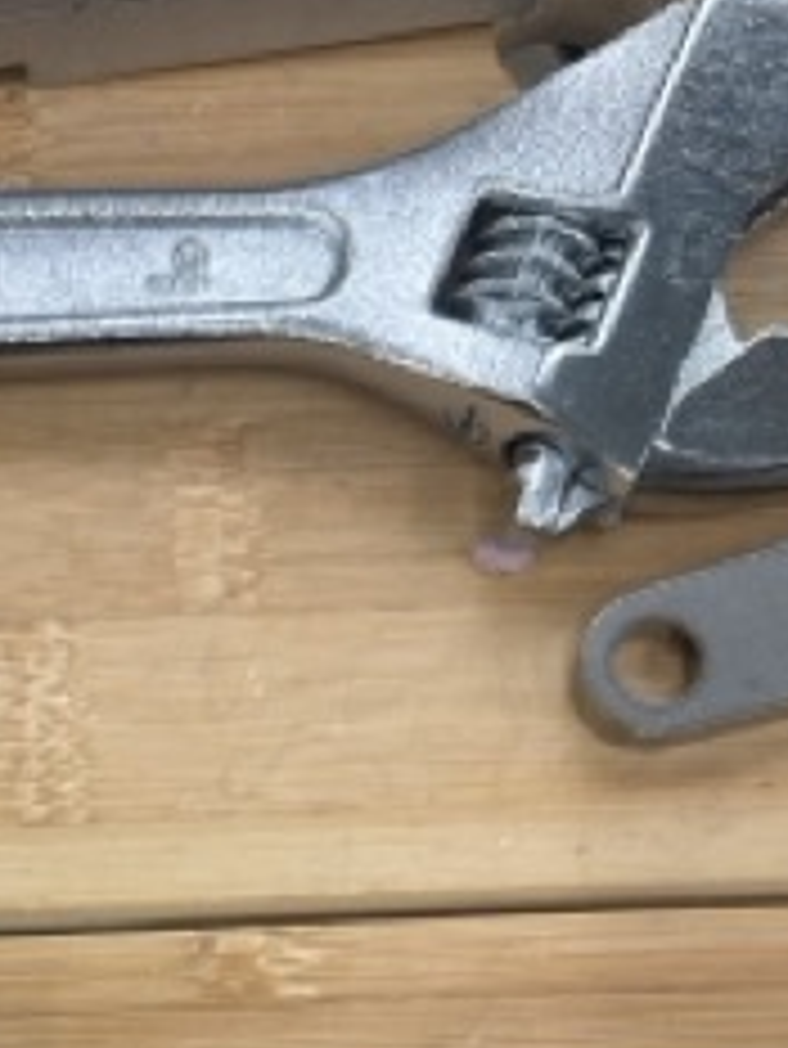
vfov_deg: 25.0
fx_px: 2001
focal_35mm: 66
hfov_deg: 21.2
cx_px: -77
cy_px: 1399
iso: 160
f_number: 1.78
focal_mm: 6.86
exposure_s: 1/120
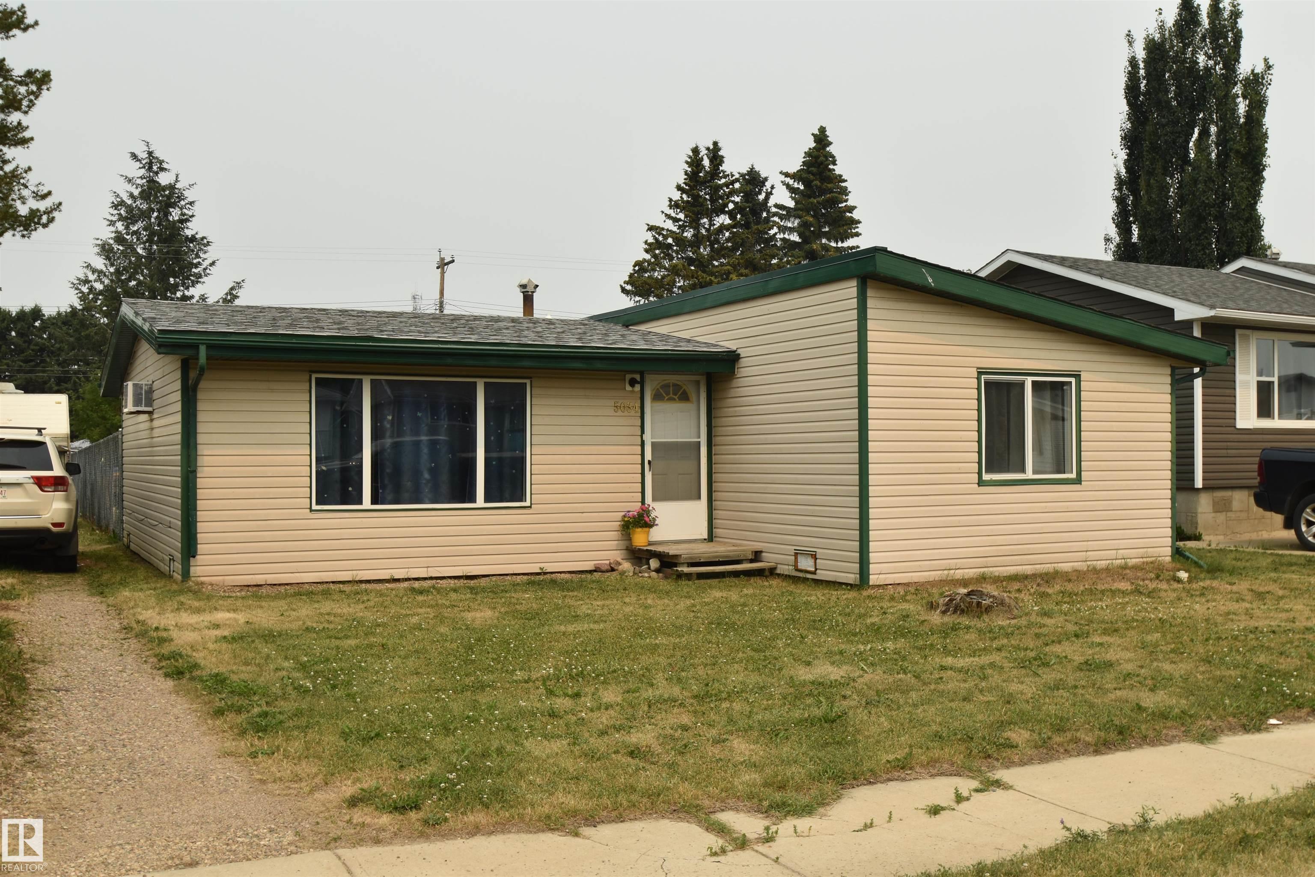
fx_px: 1315
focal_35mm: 36
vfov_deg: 36.9
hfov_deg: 53.1
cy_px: 438
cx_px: 658
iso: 200
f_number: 9
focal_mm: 24
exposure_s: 1/320
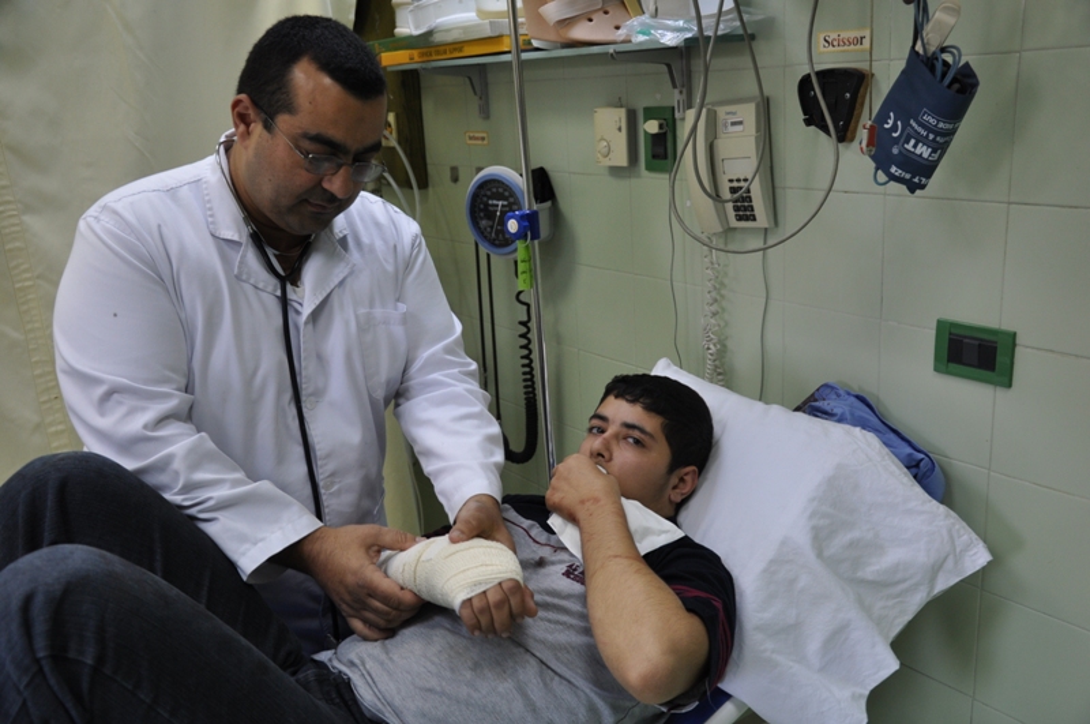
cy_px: 362
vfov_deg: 41.6
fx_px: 952
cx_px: 545
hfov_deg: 59.6
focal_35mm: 32
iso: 450
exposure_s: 1/60
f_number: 4
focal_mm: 21
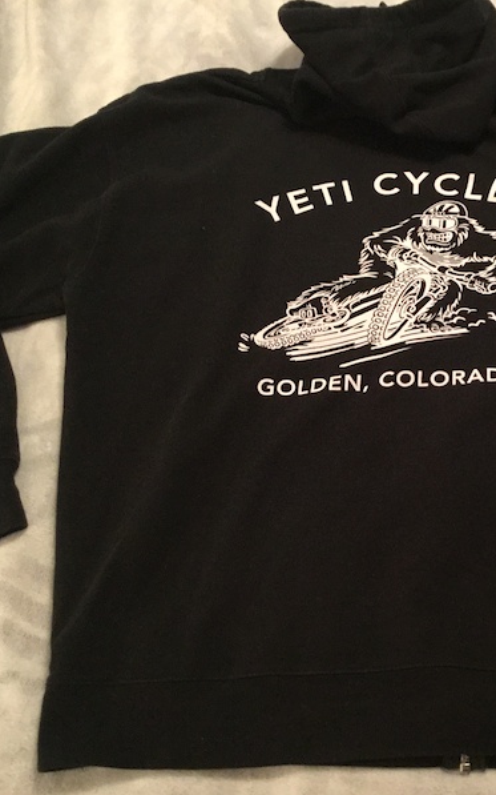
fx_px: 952
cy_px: 397
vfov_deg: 45.3
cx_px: 436
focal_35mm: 44
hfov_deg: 28.2
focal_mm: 3.3
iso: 200
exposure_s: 1/20
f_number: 2.4
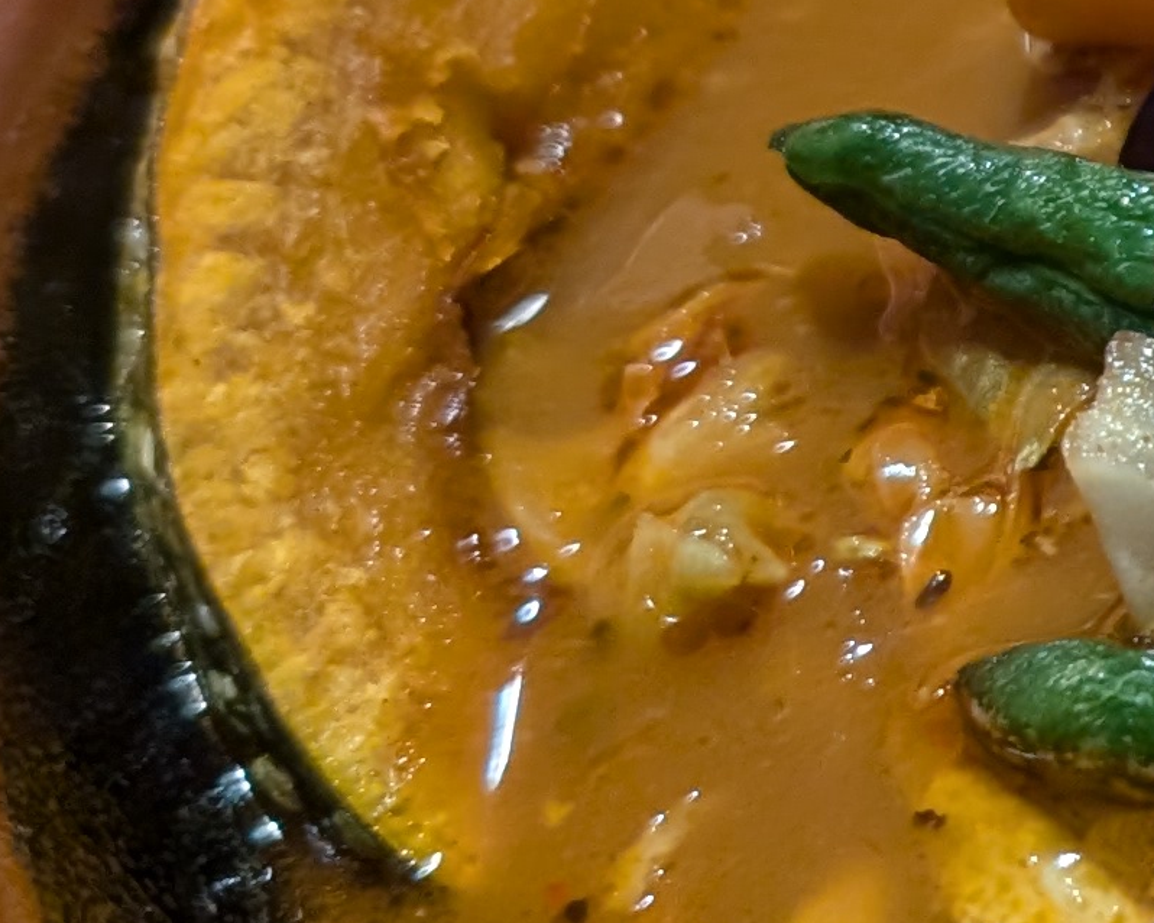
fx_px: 4097
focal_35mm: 120
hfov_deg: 14.6
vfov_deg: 12.6
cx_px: 1857
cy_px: -126
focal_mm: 6.9
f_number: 1.68
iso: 614
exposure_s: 1/50
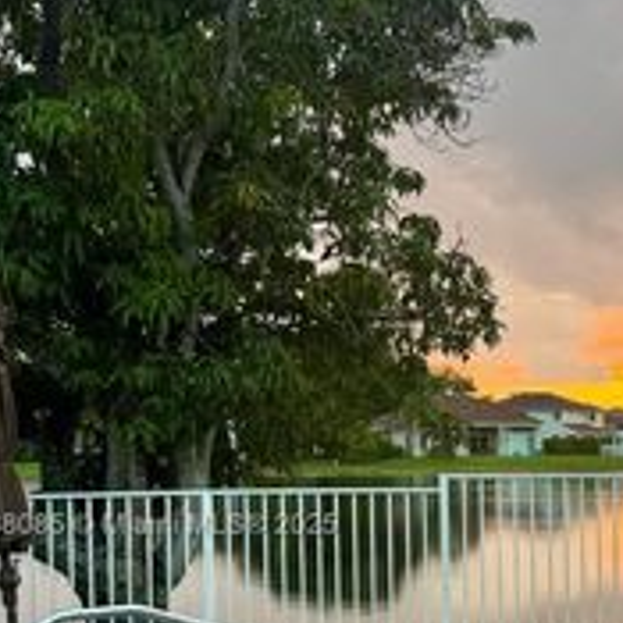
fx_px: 1466
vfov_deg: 23.5
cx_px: 972
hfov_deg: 20.2
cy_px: 529
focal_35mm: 72
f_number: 1.78
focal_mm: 6.76
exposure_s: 1/121
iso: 100
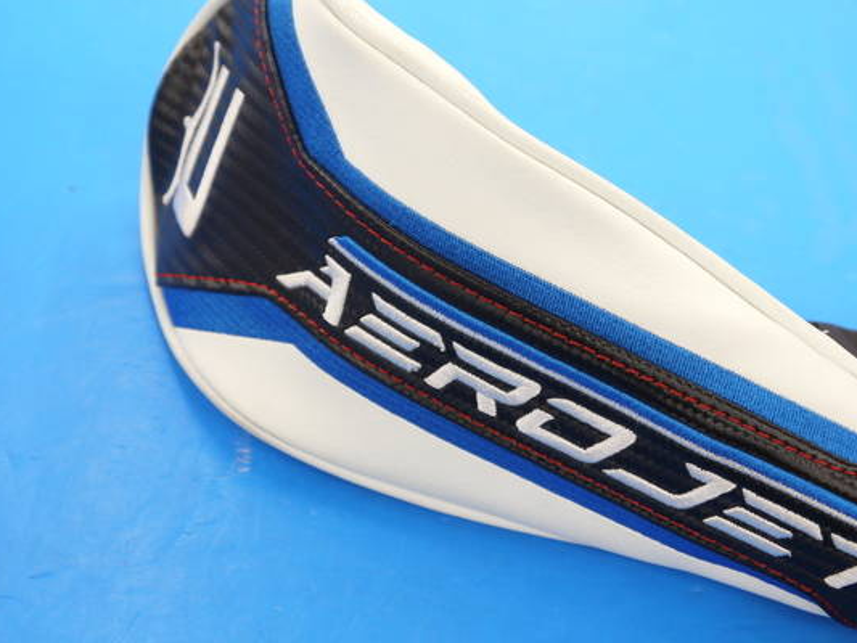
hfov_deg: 32.2
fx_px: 1486
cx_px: 445
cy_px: 334
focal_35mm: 60
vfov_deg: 24.4
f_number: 4.6
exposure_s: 1/125
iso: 640
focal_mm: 25
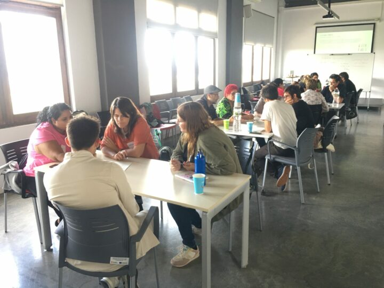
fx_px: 322
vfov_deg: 48.2
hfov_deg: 61.7
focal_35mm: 29
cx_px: 192
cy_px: 144
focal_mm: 4.15
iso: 50
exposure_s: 1/17
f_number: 2.2
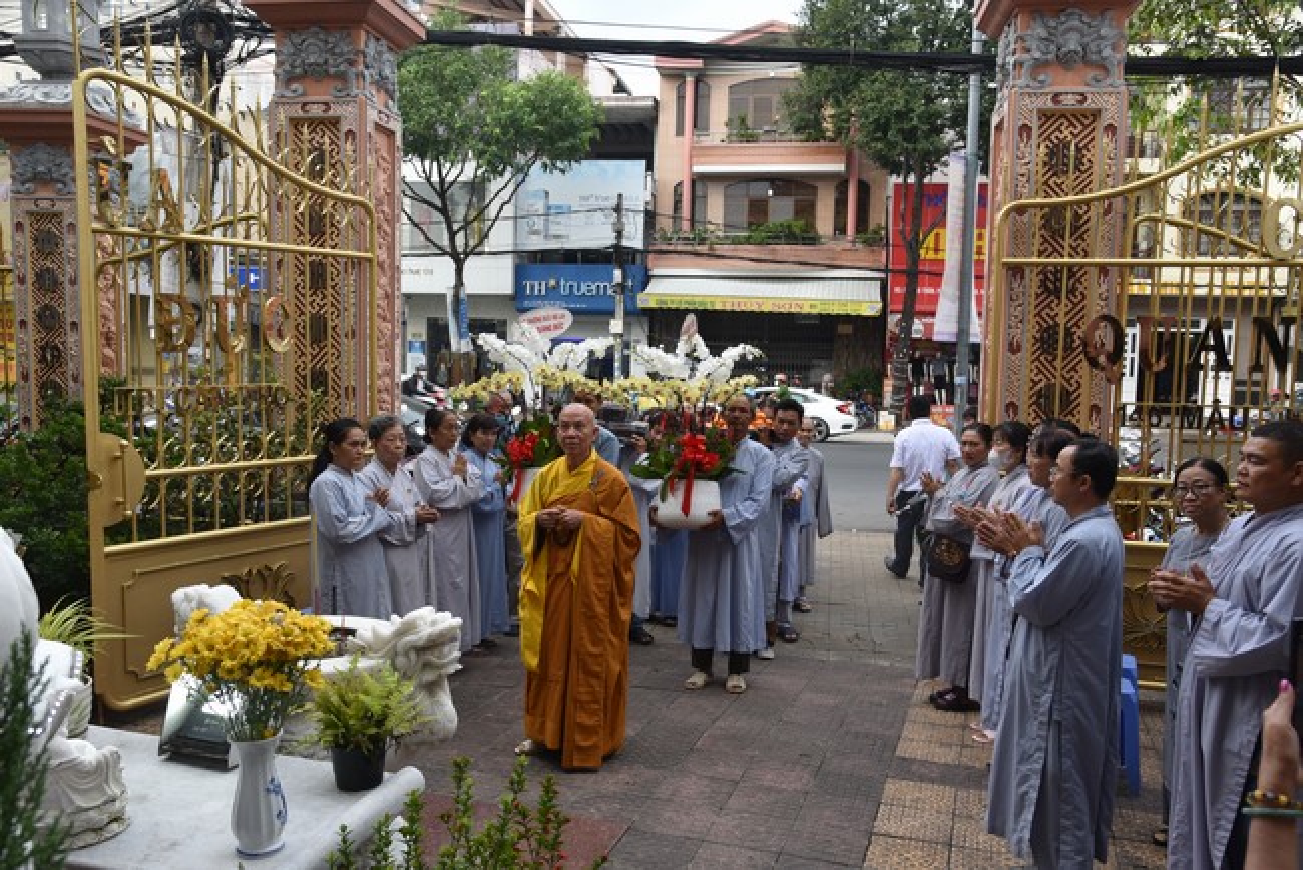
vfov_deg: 42.4
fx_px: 1122
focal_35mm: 31
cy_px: 435
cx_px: 652
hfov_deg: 60.3
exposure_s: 1/200
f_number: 7.1
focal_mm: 31
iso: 400
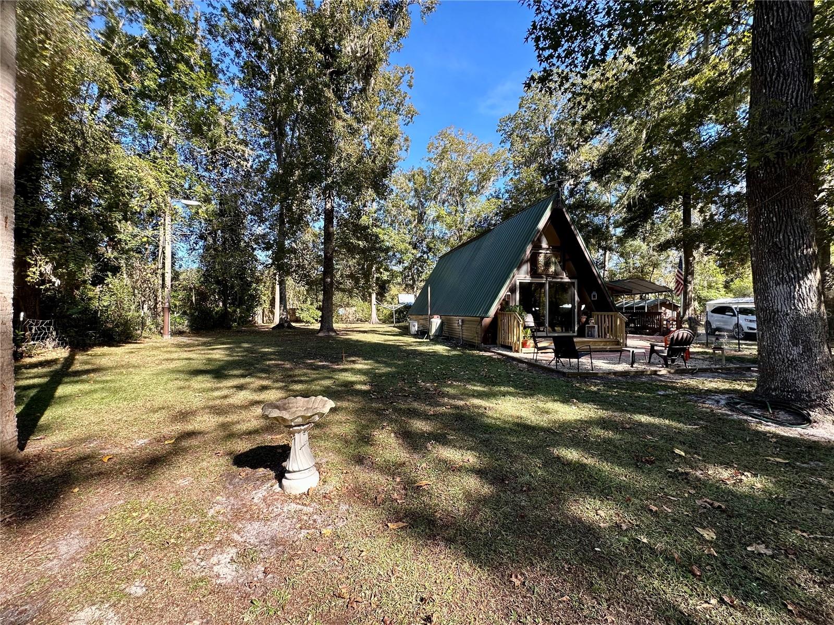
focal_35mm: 14
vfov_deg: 85.7
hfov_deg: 102.1
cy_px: 312
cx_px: 417
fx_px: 337
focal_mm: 2.22
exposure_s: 1/204
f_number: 2.2
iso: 40
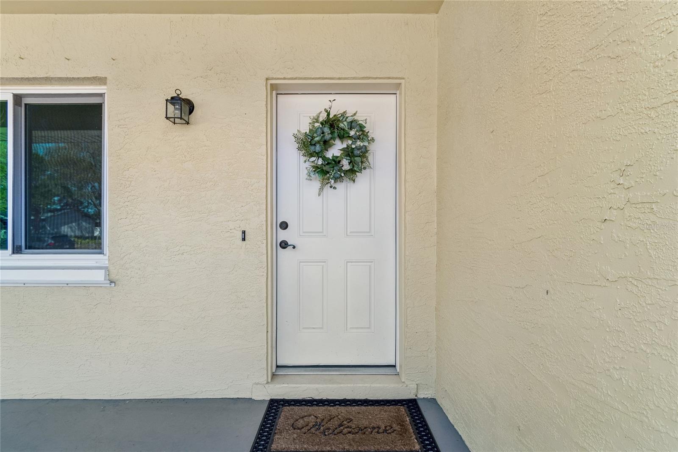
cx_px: 339
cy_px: 226
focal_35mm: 15
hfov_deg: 100.4
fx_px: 282
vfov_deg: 77.3
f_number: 7.1
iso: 100
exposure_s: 1/80
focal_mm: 10
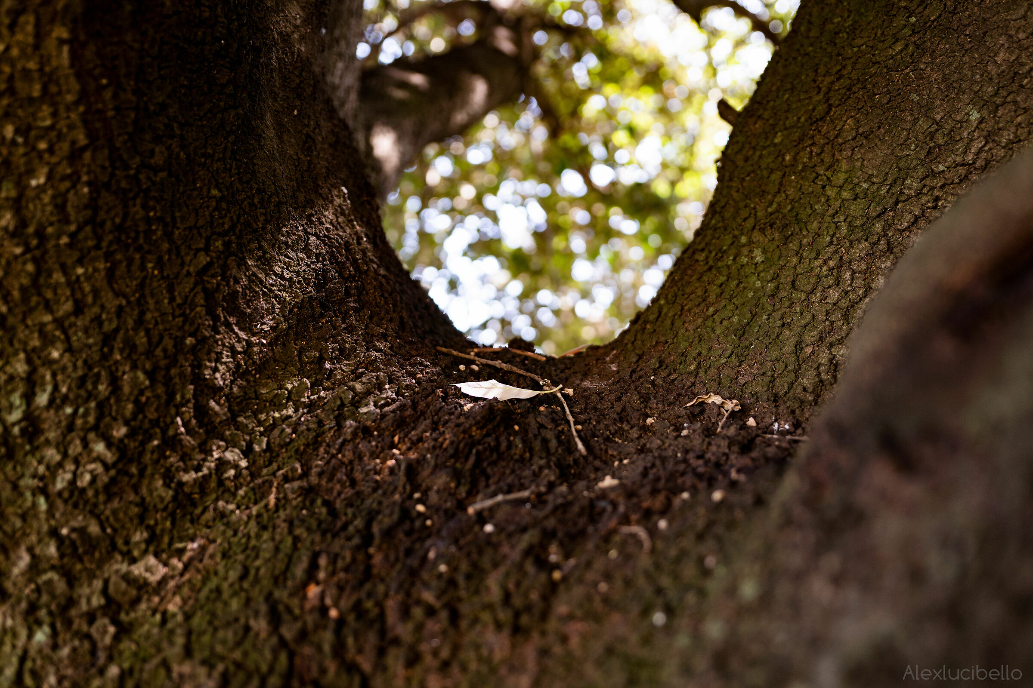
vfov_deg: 47.9
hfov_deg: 67.4
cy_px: 344
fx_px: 775
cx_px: 516
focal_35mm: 27
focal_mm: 18
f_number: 1.8
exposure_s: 1/160
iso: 100
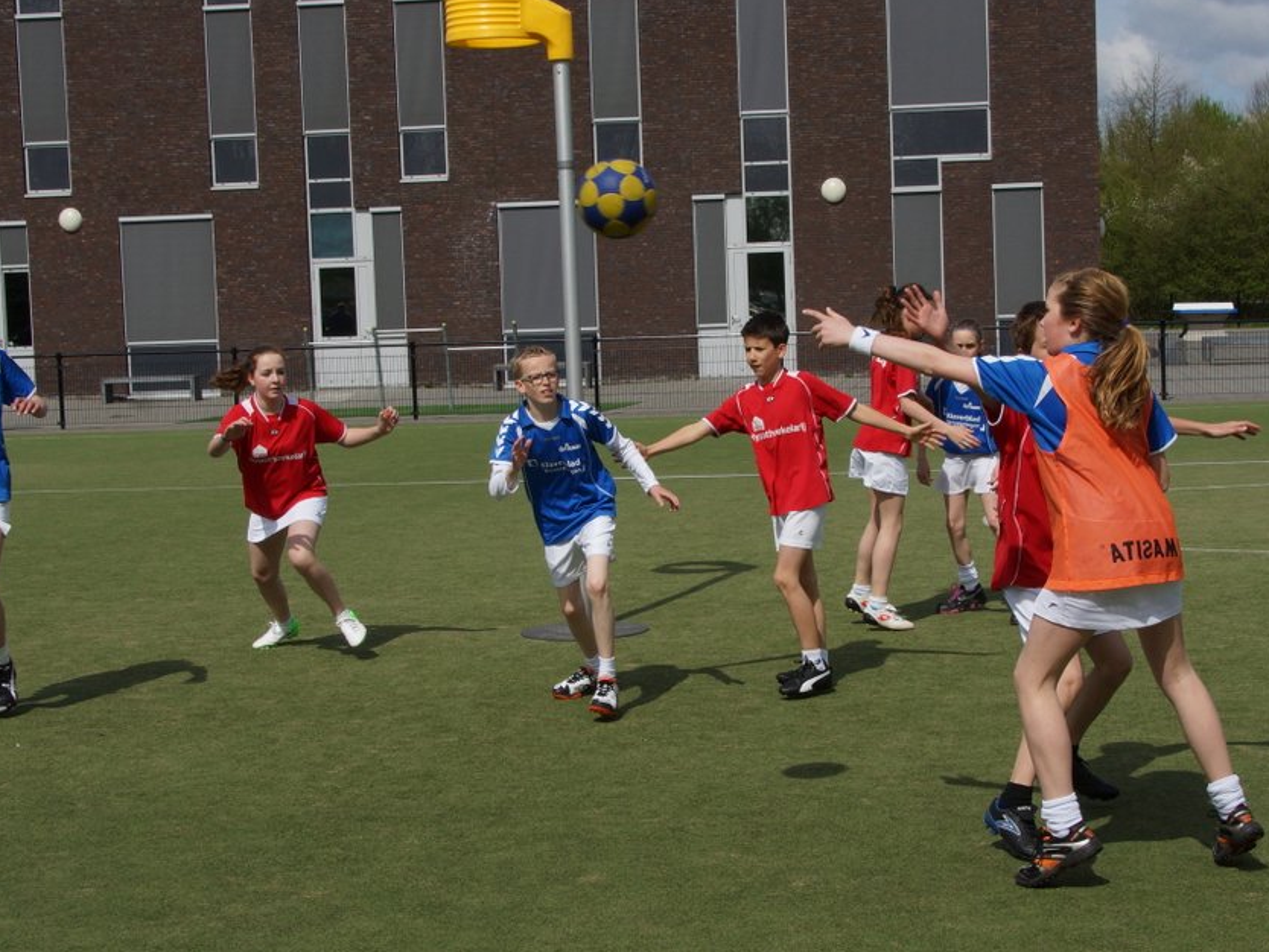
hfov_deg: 41.2
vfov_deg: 31.5
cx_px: 593
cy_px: 436
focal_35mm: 46
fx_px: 1687
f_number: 11
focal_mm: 26
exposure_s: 1/500
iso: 200
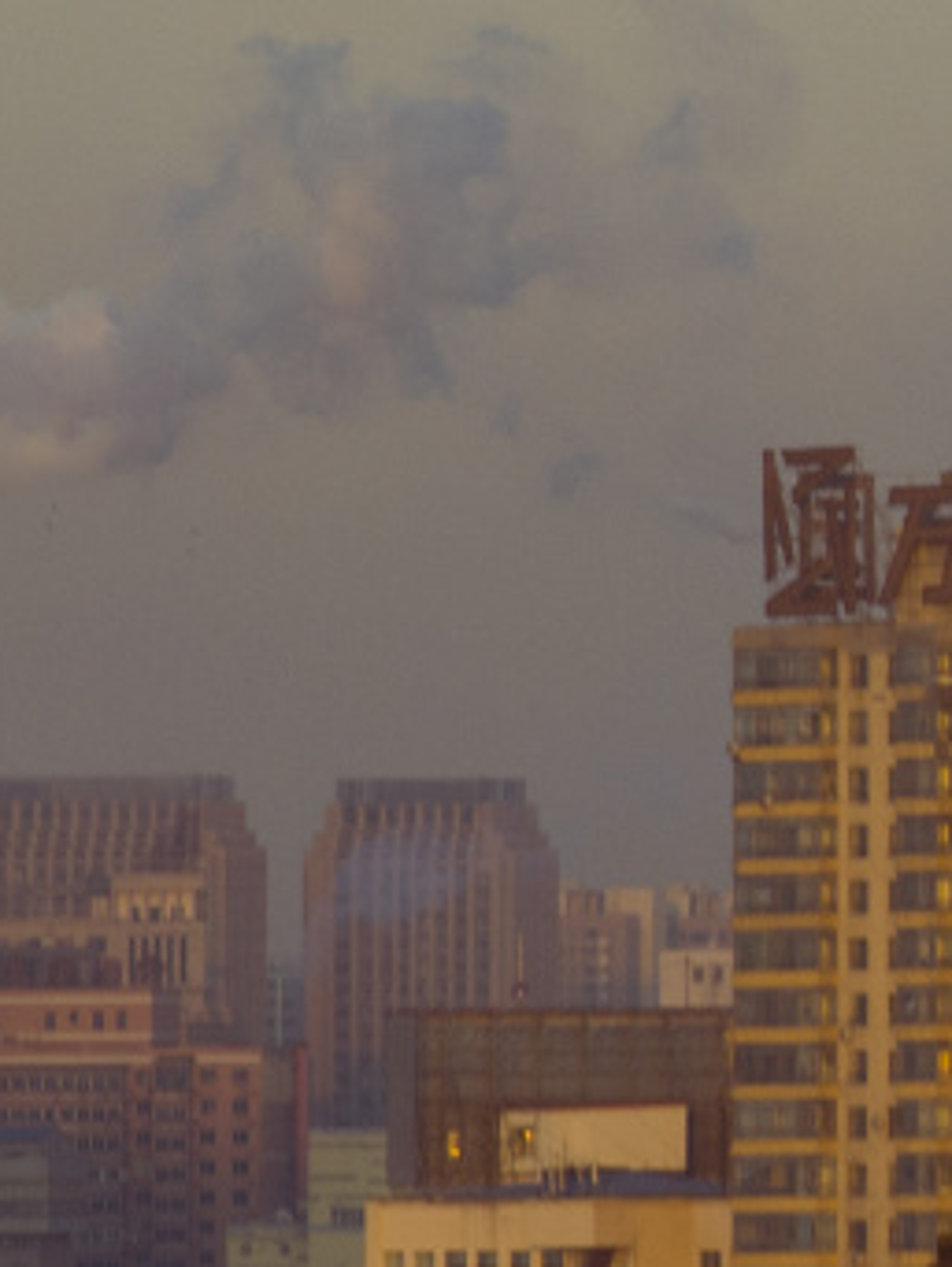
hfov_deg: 1.9
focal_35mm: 785
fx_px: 28738
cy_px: 420
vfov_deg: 2.5
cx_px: 1845
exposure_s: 1/60
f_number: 11
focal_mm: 155
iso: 100
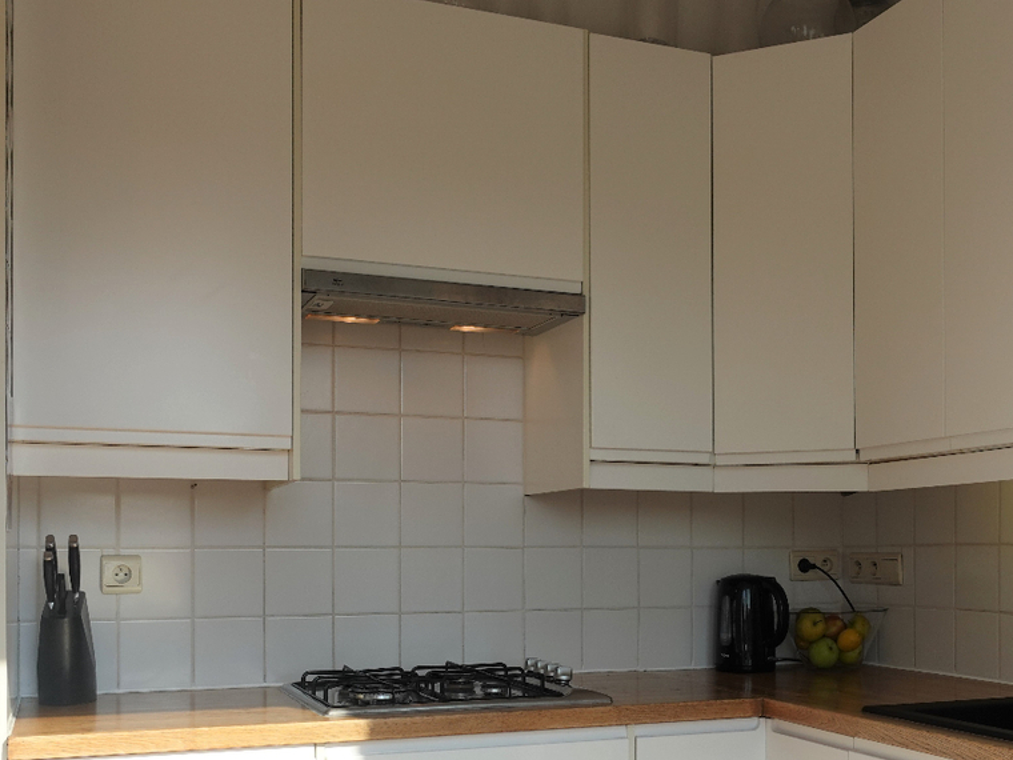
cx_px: 581
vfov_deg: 34.6
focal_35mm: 41
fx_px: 1200
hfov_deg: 45.6
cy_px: 548
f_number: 4
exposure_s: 1/500
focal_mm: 8.8
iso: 125
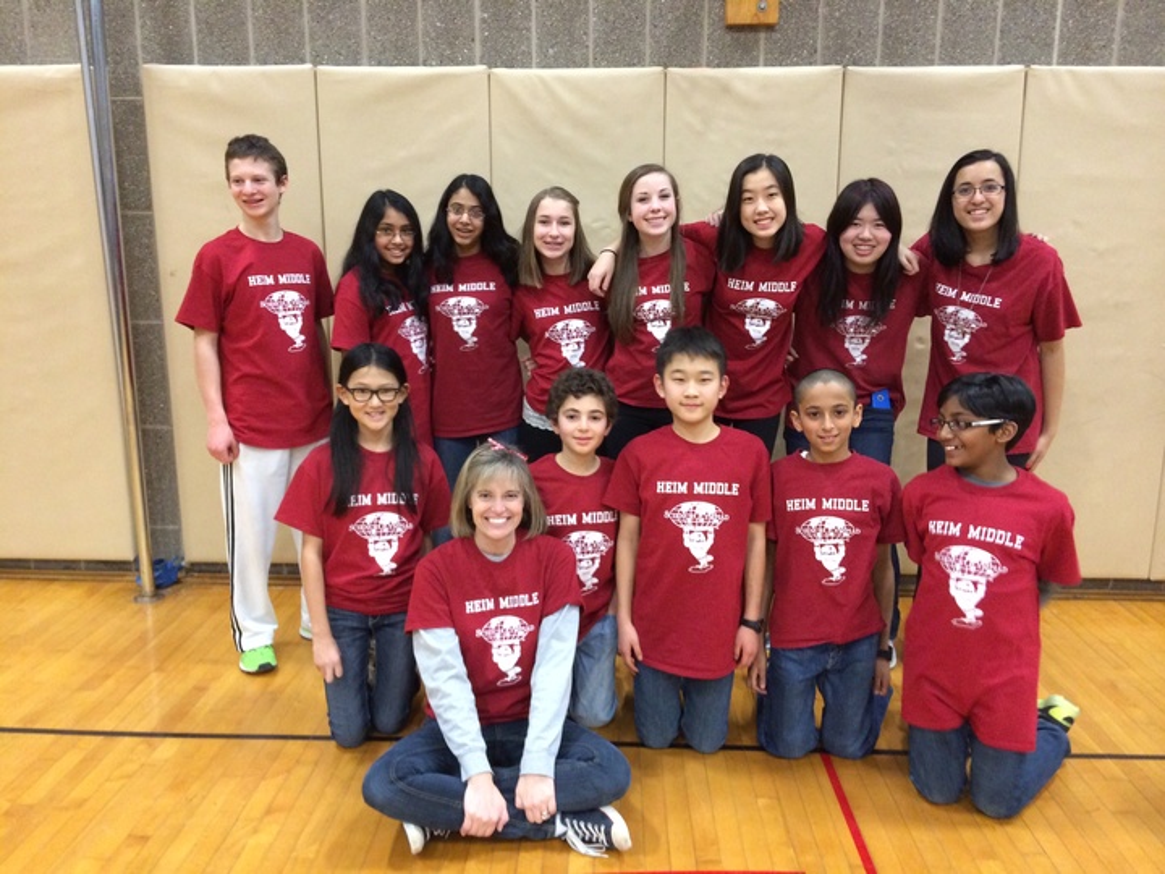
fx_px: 1010
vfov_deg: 46.8
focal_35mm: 30
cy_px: 437
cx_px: 582
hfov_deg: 60.0
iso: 320
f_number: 2.2
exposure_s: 1/20
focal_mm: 4.12
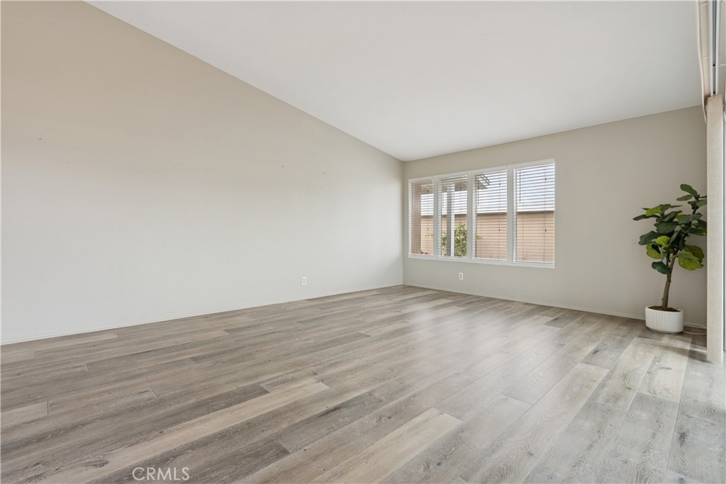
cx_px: 363
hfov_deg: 96.7
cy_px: 242
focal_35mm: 16
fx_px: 323
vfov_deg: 73.8
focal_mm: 16
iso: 100
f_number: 8
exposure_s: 1/15
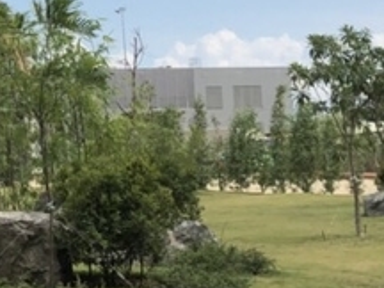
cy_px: 36
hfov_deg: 14.1
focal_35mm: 133
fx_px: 1475
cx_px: -142
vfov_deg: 11.1
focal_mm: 3.99
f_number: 1.8
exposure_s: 1/2703
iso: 20
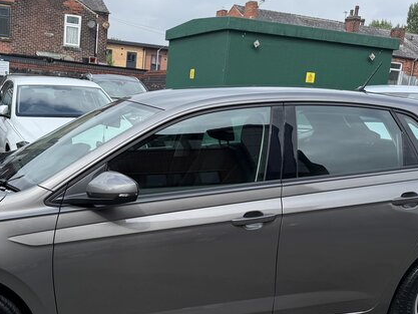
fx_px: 556
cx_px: 150
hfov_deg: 40.9
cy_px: 215
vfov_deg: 31.2
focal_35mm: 46
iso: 80
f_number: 1.78
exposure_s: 1/1980
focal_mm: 6.76
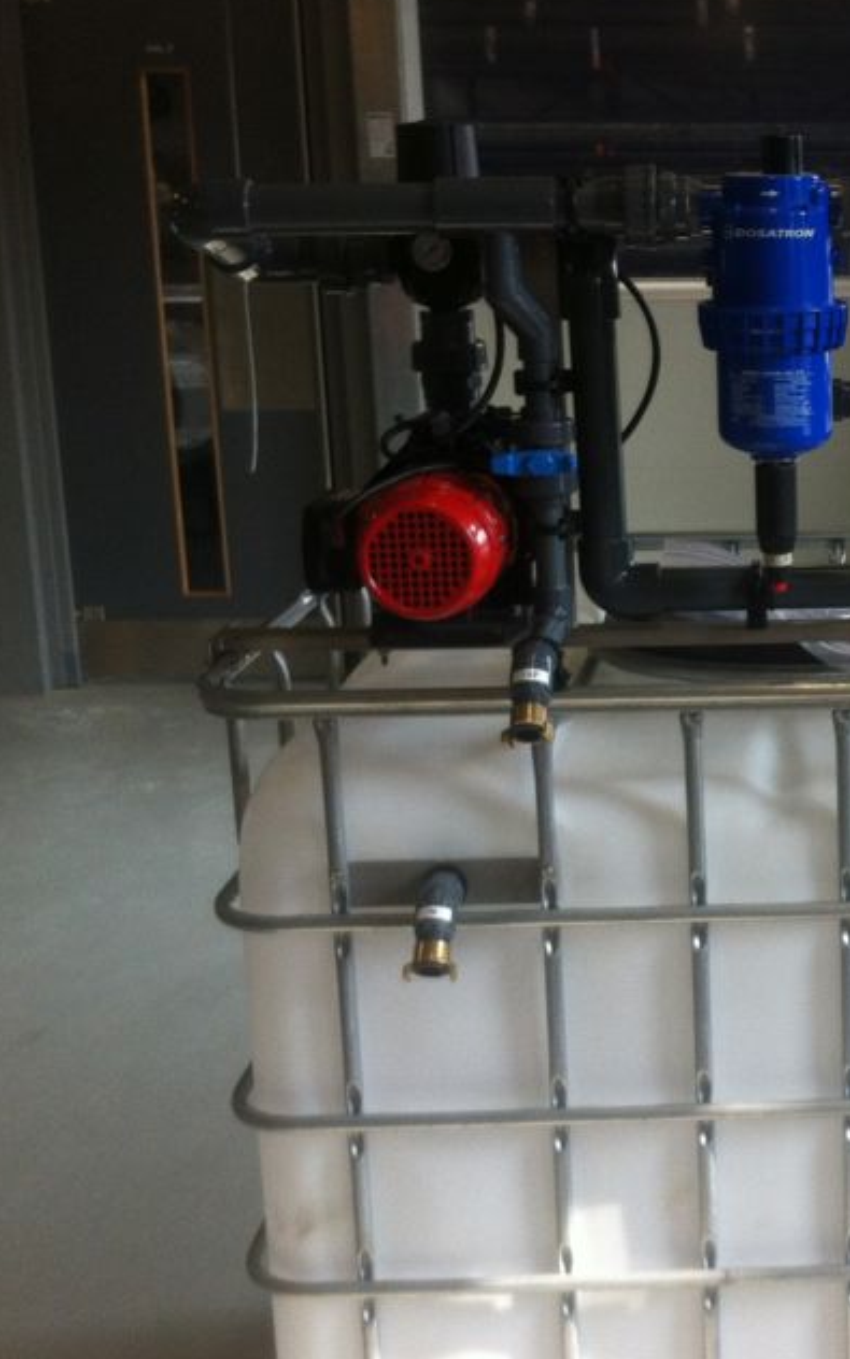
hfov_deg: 20.7
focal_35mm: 60
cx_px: 915
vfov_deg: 34.0
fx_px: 2224
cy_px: 670
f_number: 2.8
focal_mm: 3.85
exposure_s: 1/120
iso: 100
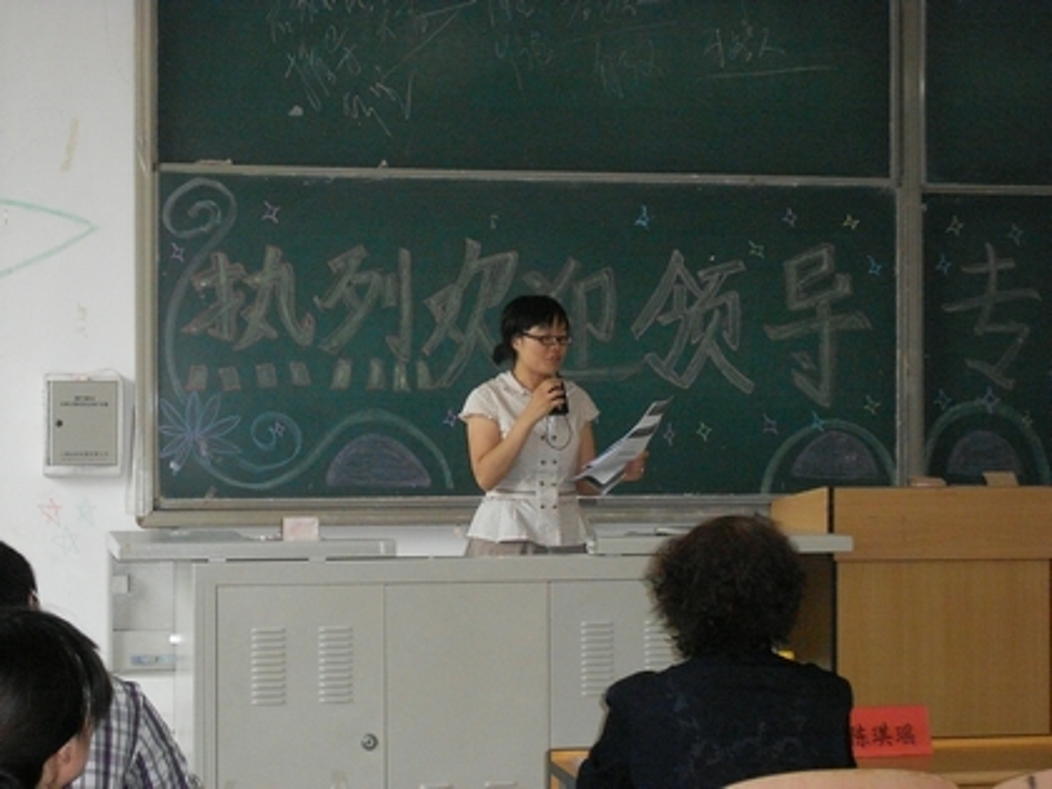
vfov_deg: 18.2
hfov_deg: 24.1
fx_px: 2462
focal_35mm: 81
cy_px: 394
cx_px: 526
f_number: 4.6
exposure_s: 1/60
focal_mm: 13.5
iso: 400
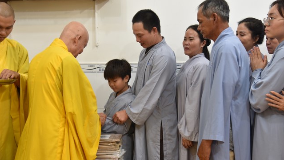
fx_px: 369
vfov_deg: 24.4
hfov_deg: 42.1
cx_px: 142
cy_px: 67
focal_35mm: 49
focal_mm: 46
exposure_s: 1/60
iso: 720
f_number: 4
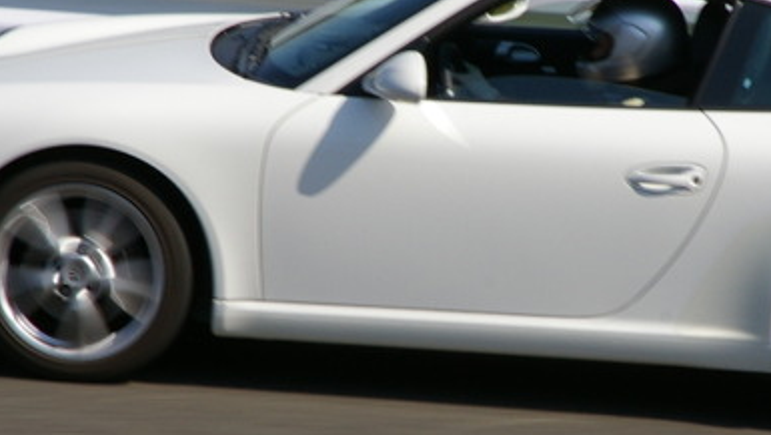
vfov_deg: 1.6
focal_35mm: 752
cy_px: 259
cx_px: 469
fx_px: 15381
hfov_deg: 2.9
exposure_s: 1/125
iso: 200
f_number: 16
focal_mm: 180
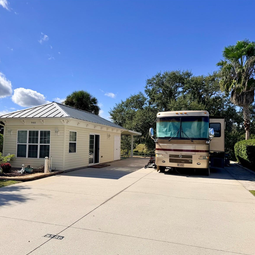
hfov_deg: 55.4
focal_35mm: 29
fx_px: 242
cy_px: 129
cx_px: 107
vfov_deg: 55.6
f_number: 1.78
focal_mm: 6.76
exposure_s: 1/9091
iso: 80
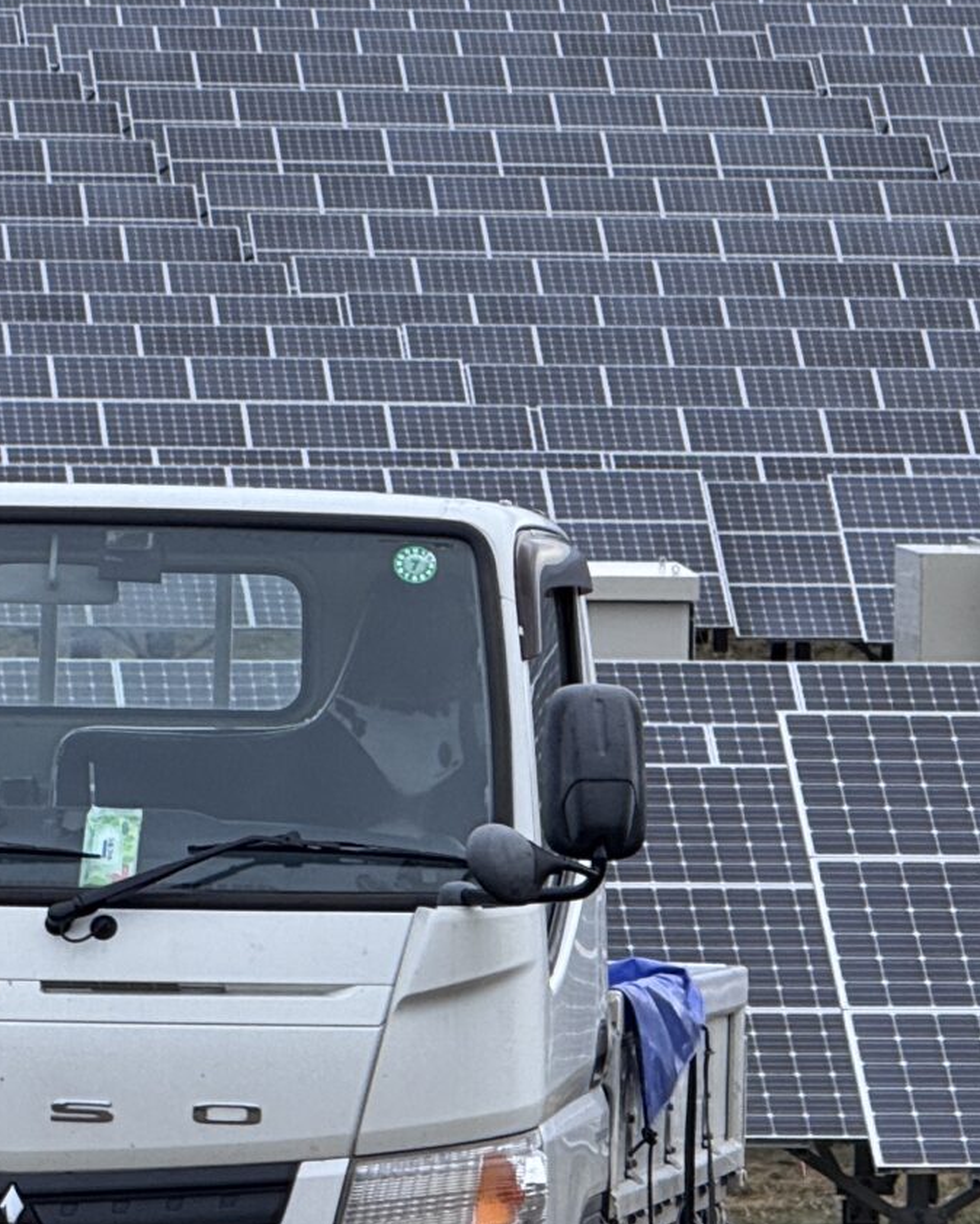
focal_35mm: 356
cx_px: 682
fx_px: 12902
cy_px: 442
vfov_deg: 5.4
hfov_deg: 4.3
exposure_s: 1/407
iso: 50
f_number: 2.8
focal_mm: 15.66
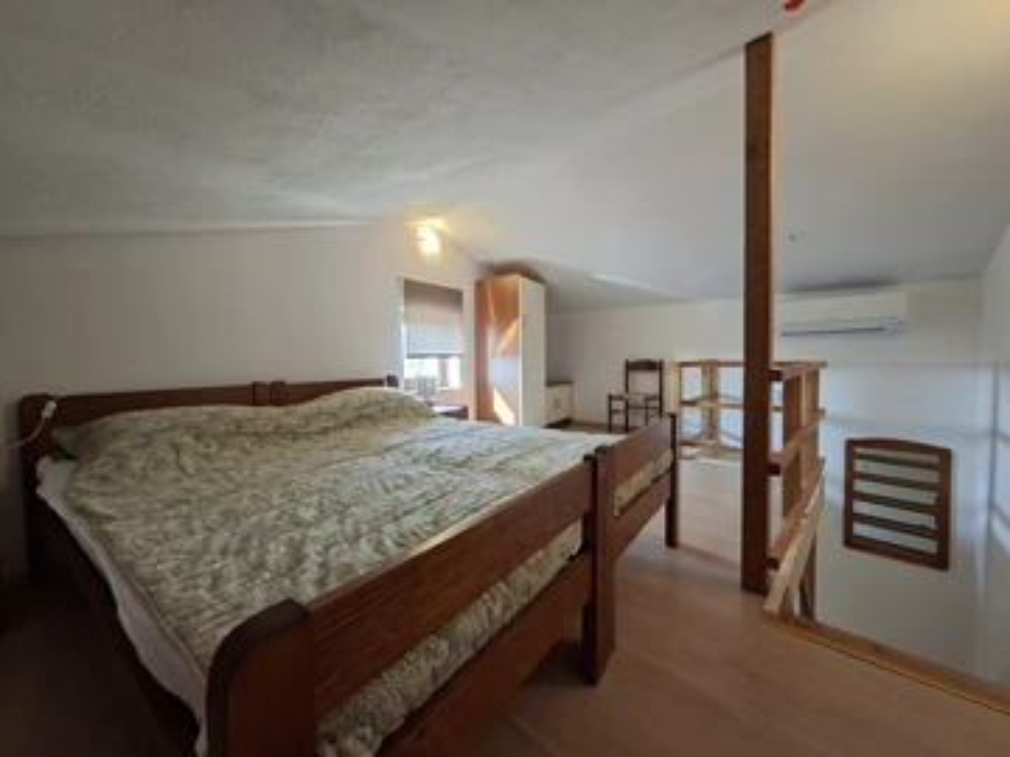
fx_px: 379
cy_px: 378
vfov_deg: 89.9
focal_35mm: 13
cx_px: 505
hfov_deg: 106.2
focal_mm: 1.74
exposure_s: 1/33
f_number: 2.2
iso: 160
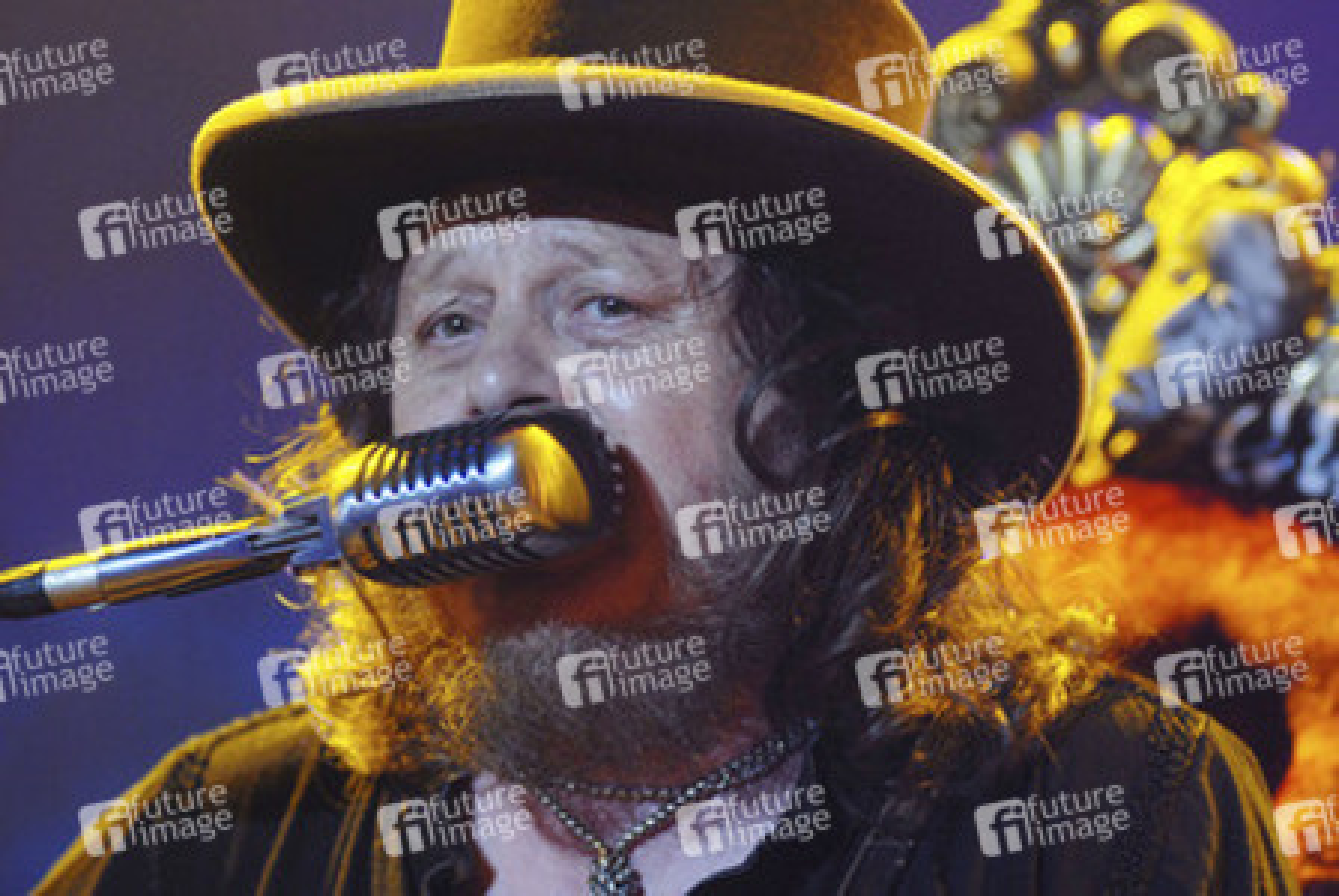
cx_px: 670
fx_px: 6257
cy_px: 448
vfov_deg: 8.2
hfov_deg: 12.2
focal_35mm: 168
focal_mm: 112
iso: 400
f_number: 2.8
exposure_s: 1/60
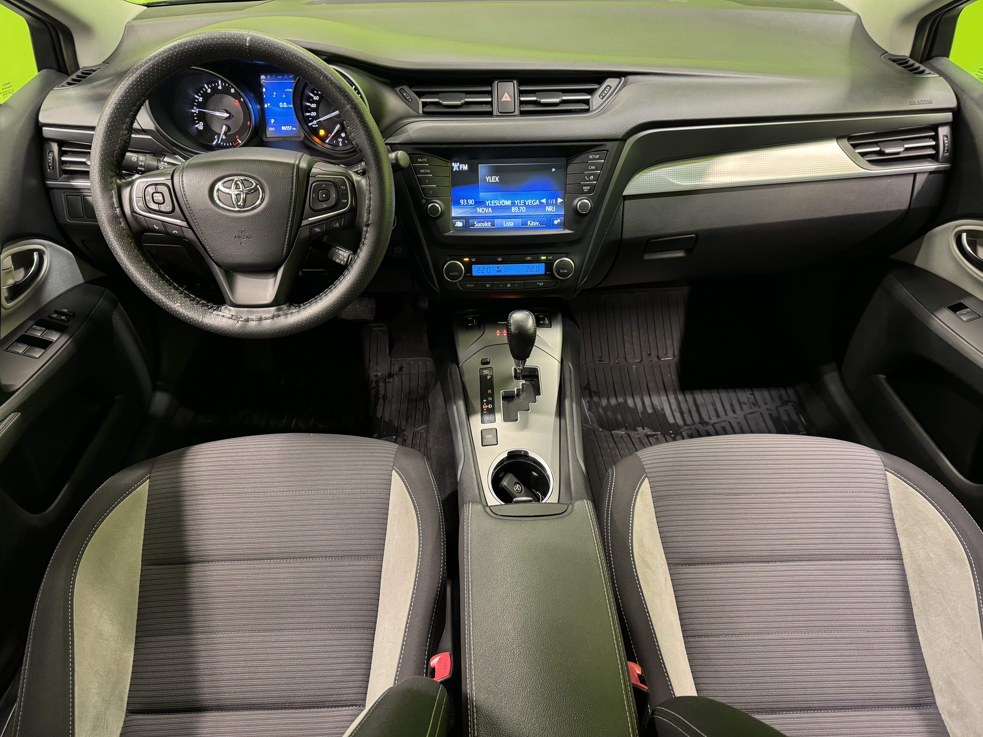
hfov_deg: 71.6
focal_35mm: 24
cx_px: 492
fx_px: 682
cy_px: 368
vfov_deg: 56.8
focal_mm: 6.76
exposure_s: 1/33
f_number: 1.78
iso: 640
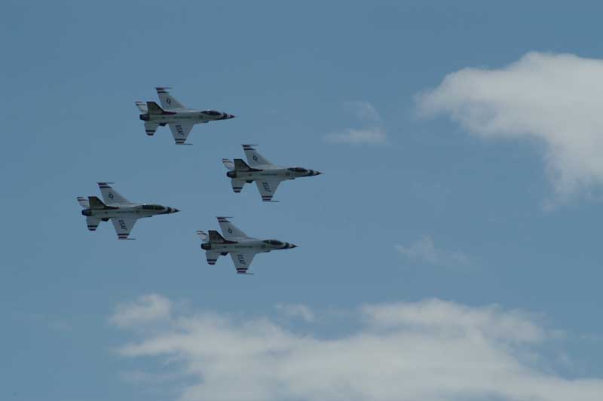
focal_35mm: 285
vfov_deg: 4.8
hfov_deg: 7.2
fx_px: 4770
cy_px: 200
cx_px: 302
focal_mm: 190
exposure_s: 1/1000
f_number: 8
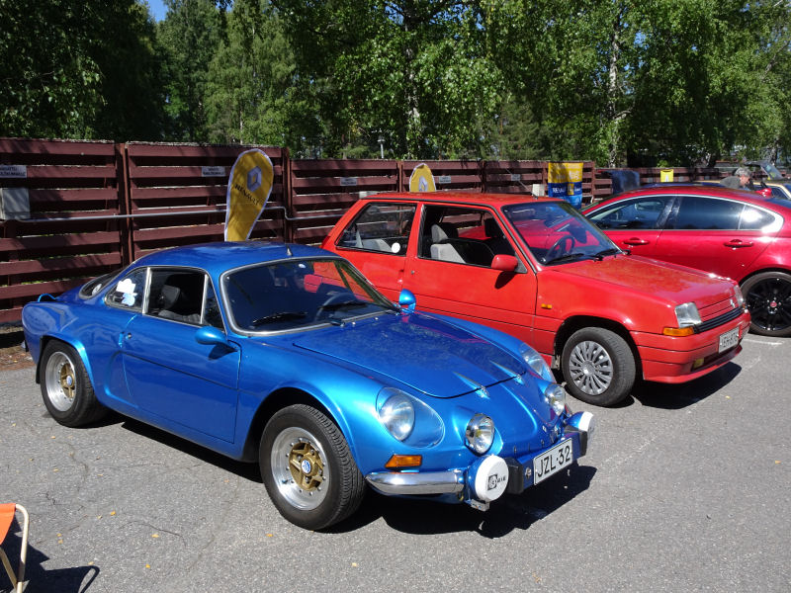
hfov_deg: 56.8
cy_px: 296
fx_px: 731
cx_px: 396
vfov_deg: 44.2
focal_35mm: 32
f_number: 4
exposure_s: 1/640
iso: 80
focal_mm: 5.43
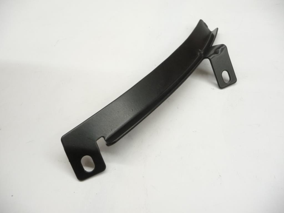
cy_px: 106
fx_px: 230
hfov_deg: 63.4
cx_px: 142
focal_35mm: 28
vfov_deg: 49.7
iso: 200
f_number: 3.3
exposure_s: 1/30
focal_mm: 4.7
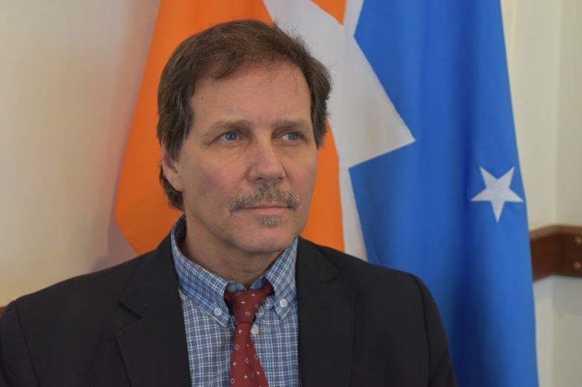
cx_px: 291
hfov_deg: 29.2
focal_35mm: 69
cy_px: 194
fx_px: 1115
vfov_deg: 19.7
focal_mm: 46
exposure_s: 1/60
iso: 1400
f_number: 5
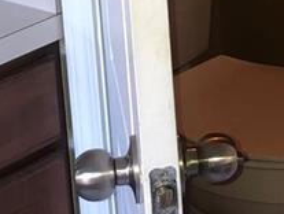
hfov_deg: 12.0
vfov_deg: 8.8
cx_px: 321
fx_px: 1331
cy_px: -159
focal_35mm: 162
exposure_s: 1/12
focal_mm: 3.99
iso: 40
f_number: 1.8
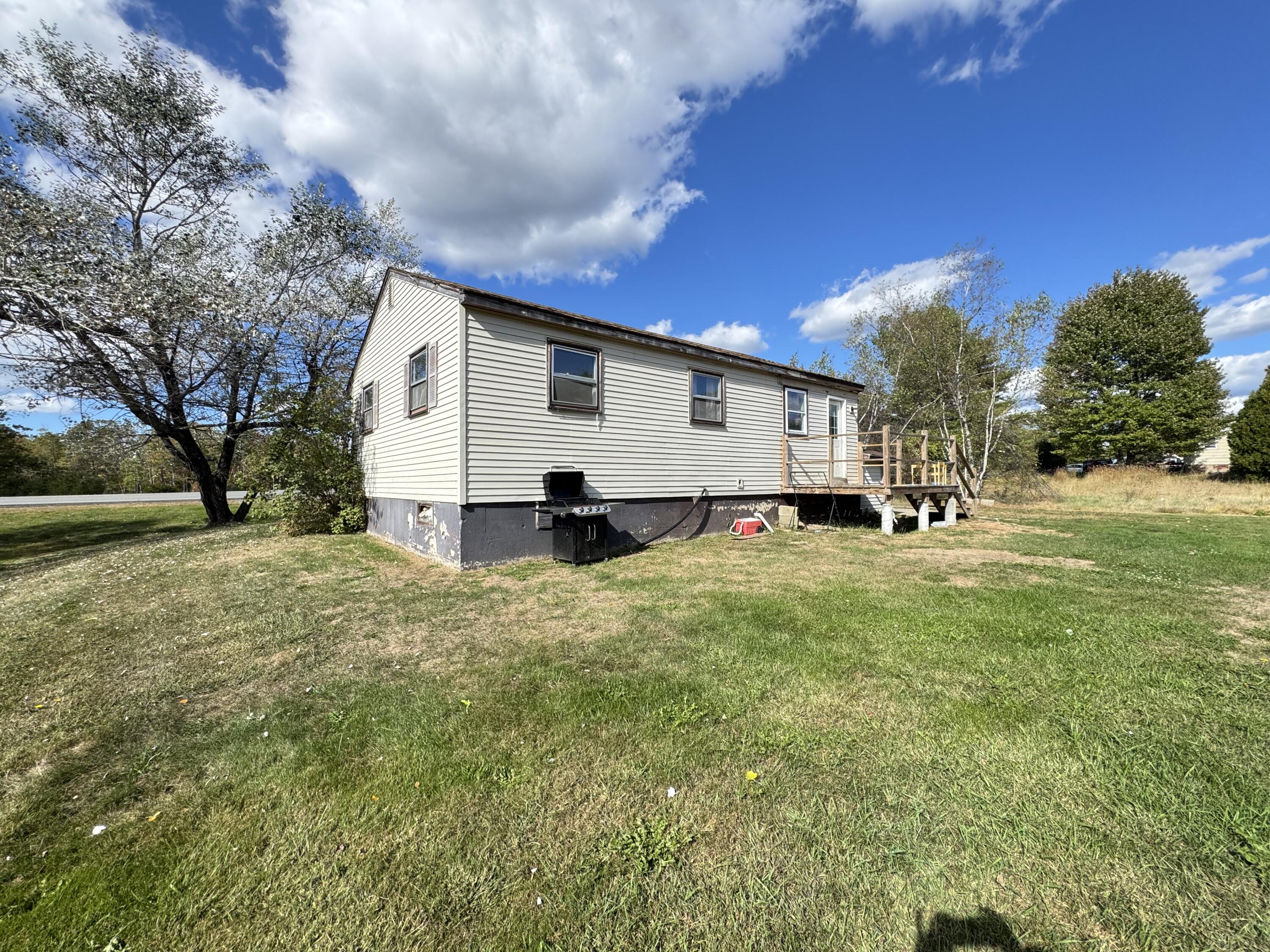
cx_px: 635
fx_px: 514
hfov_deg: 102.1
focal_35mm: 14
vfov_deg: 85.7
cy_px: 476
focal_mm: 2.22
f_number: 2.2
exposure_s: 1/1048
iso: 40
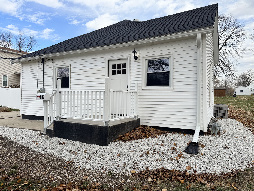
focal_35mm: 24
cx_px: 127
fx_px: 176
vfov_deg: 56.8
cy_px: 96
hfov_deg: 71.6
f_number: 1.78
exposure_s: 1/1980
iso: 80
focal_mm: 6.76
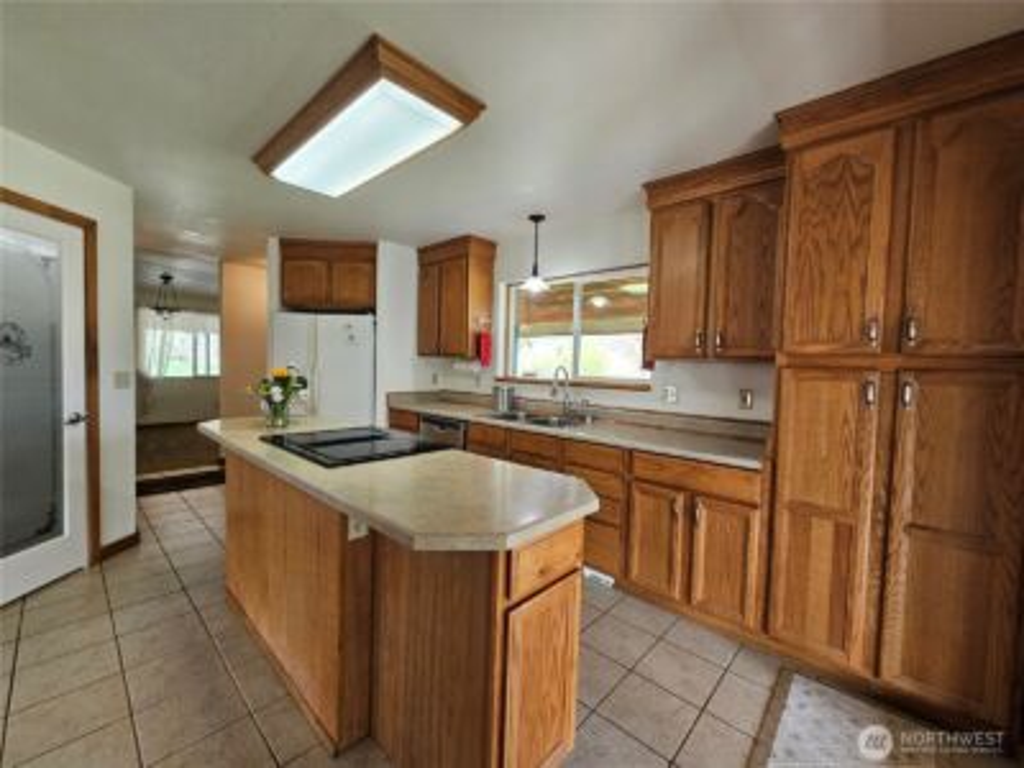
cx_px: 512
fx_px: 385
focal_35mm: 13
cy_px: 384
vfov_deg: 89.9
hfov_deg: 106.2
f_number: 2.2
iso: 160
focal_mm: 2.2
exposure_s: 1/60
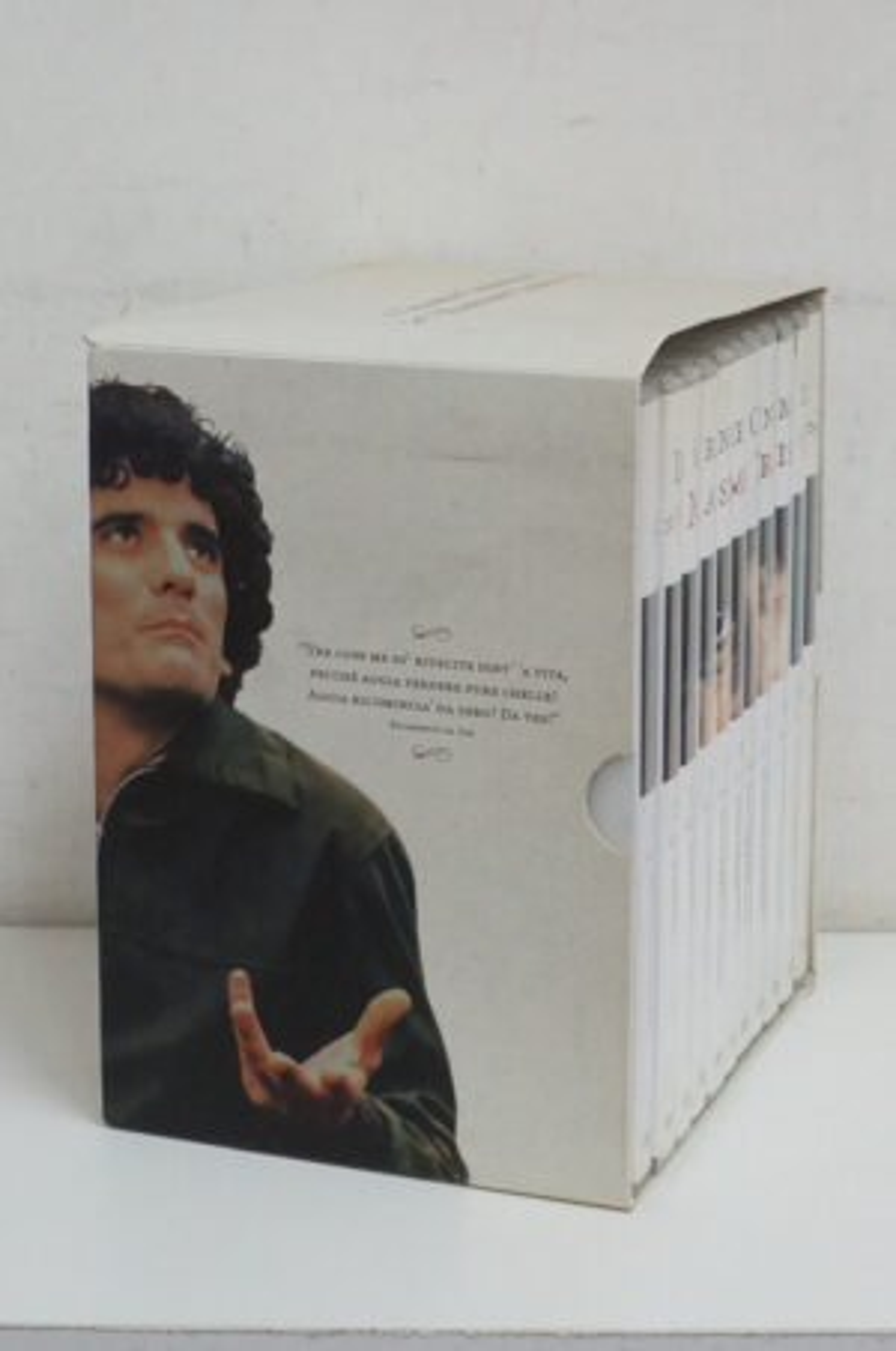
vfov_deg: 67.5
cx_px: 448
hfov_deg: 47.8
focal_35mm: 27
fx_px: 1011
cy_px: 676
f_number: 5.6
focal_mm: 18
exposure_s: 1/60
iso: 1000
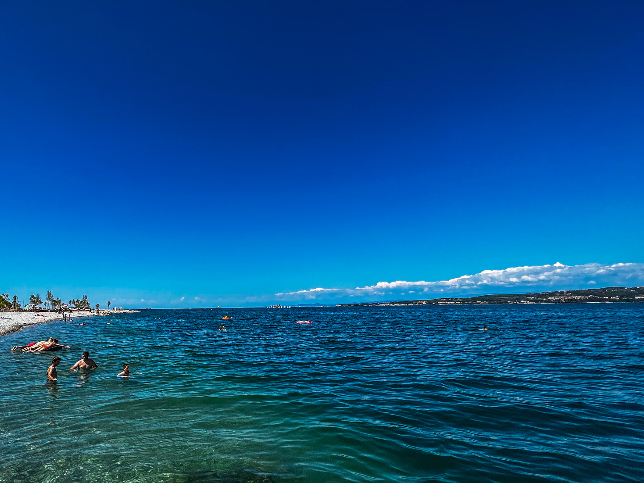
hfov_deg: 89.8
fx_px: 316
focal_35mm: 17
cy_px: 274
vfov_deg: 74.4
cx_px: 256
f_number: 1.8
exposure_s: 1/1900
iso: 32
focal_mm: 1.57
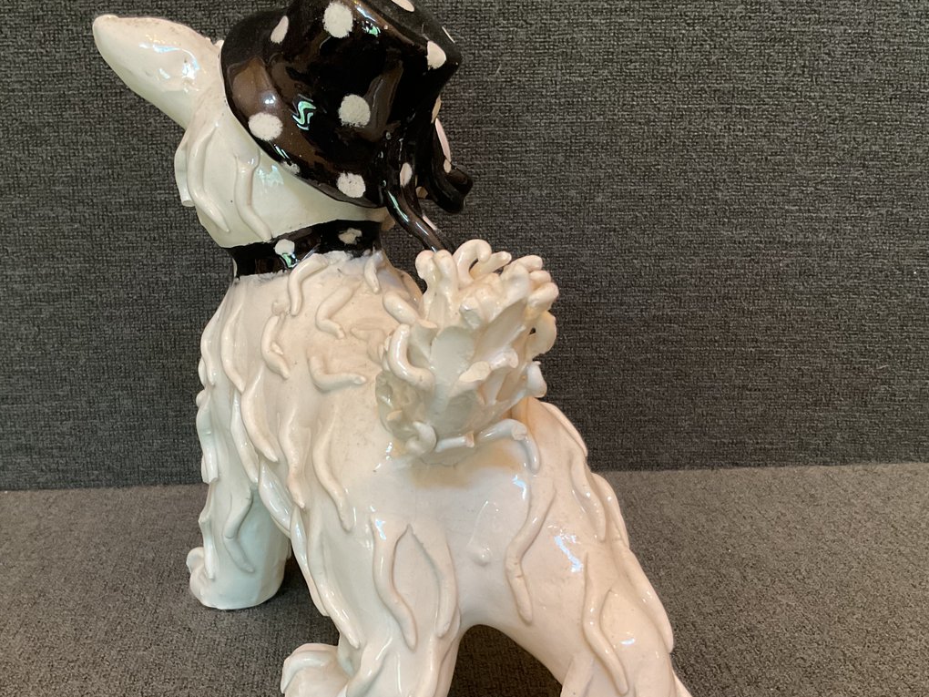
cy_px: 426
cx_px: 376
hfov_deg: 43.6
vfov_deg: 33.5
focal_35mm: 43
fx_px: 1154
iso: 250
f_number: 1.8
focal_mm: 3
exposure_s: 1/60
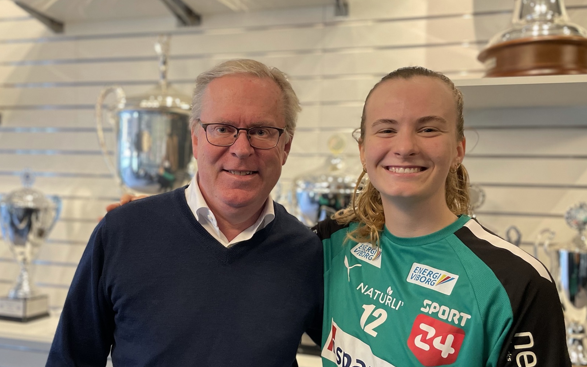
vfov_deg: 36.2
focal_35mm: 35
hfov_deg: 55.1
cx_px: 246
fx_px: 560
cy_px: 214
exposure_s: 1/50
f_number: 1.6
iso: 250
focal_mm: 4.2
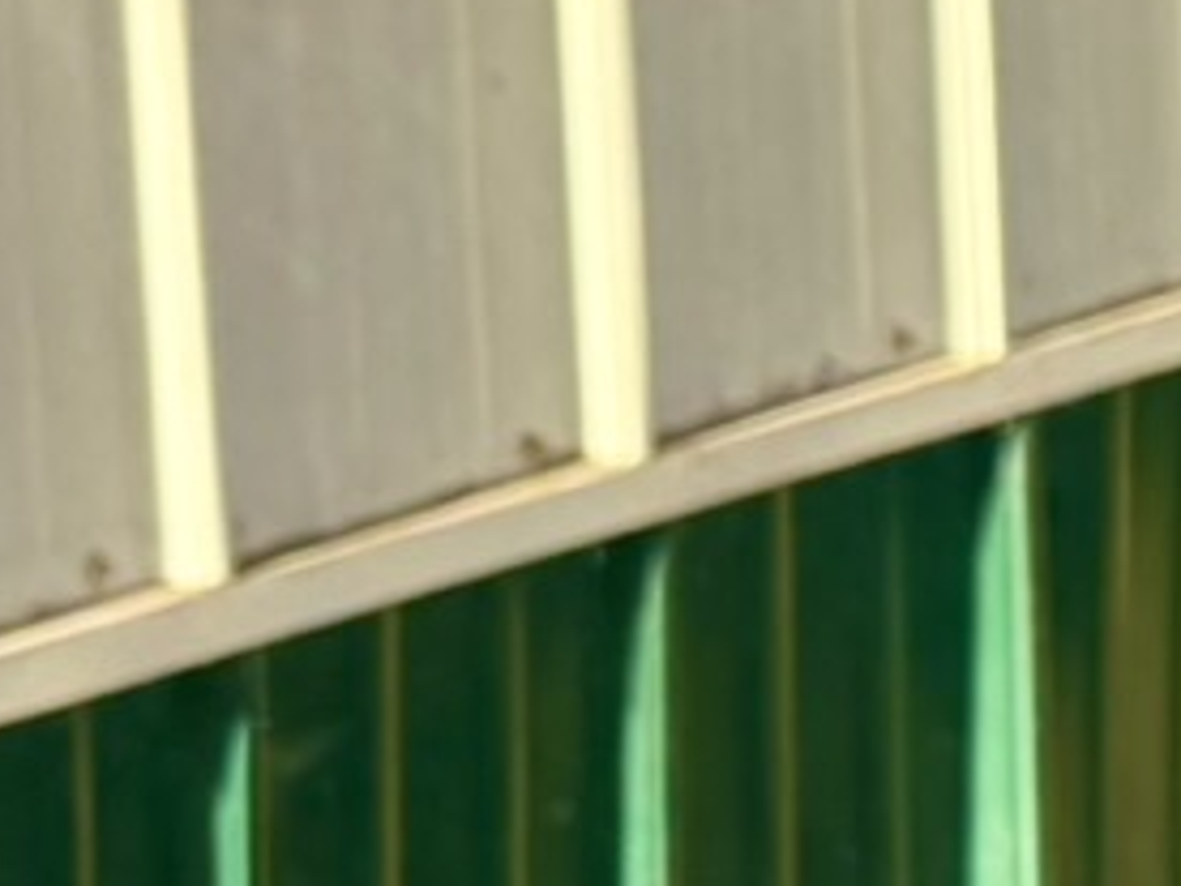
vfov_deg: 8.3
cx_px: 3492
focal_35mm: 178
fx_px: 6073
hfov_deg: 9.1
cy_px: 146
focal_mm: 6.76
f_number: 1.78
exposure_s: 1/567
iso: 80
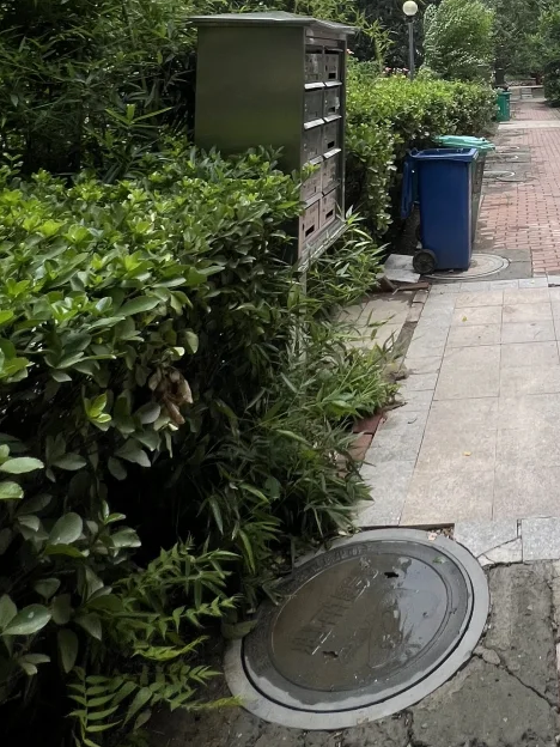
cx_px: 549
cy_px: 10
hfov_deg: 41.3
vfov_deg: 49.6
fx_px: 647
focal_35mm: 30
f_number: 1.8
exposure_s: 1/1357
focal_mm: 1.57
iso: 32
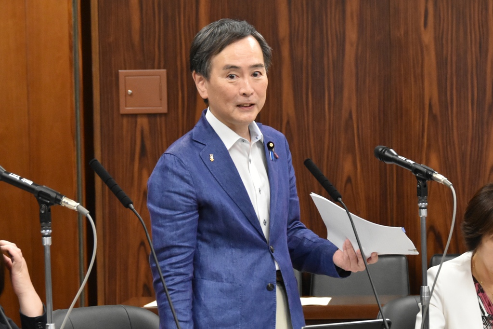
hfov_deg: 16.7
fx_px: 1684
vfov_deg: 11.1
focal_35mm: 123
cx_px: 246
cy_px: 164
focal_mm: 82
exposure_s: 1/160
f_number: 6.3
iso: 2500
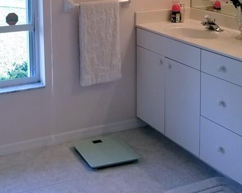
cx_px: 54
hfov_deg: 30.8
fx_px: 430
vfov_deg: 24.0
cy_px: -11
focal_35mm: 60
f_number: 1.7
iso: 50
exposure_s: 1/135
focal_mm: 4.3
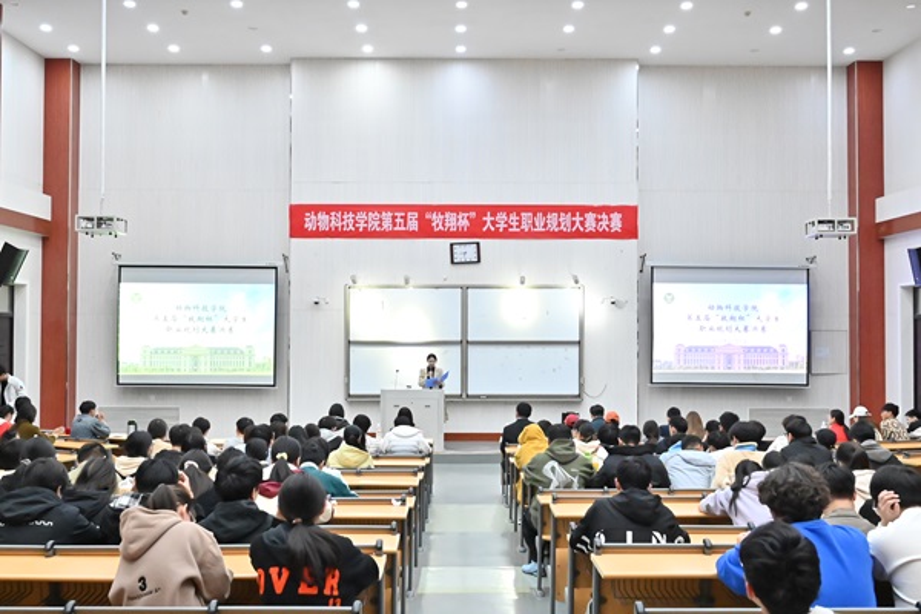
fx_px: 921
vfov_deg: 36.9
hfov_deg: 53.1
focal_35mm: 36
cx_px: 460
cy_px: 307
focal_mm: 24
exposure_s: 1/125
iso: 6400
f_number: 6.3
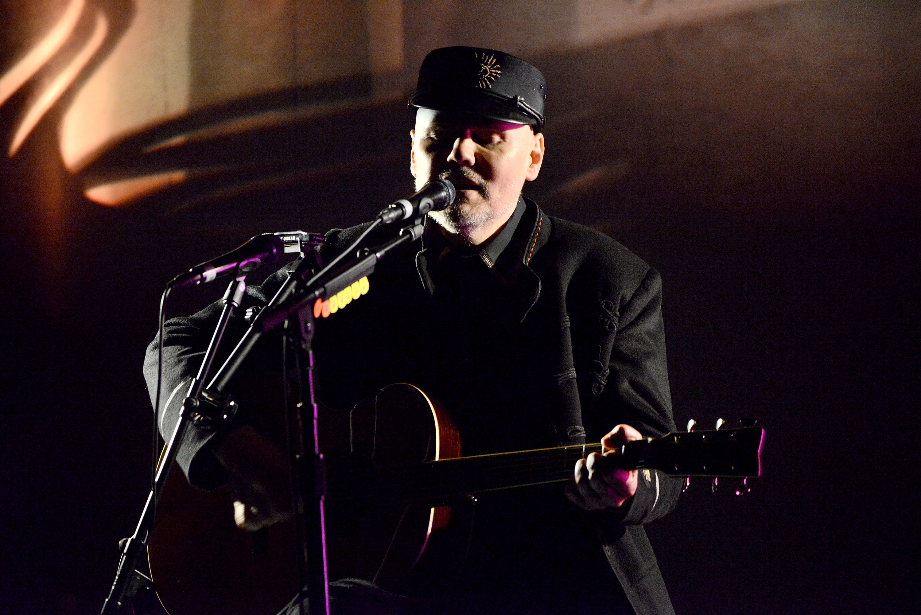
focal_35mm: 300
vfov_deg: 4.6
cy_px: 308
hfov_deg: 6.9
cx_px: 460
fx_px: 7678
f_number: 4
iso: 5000
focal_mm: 300
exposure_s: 1/160
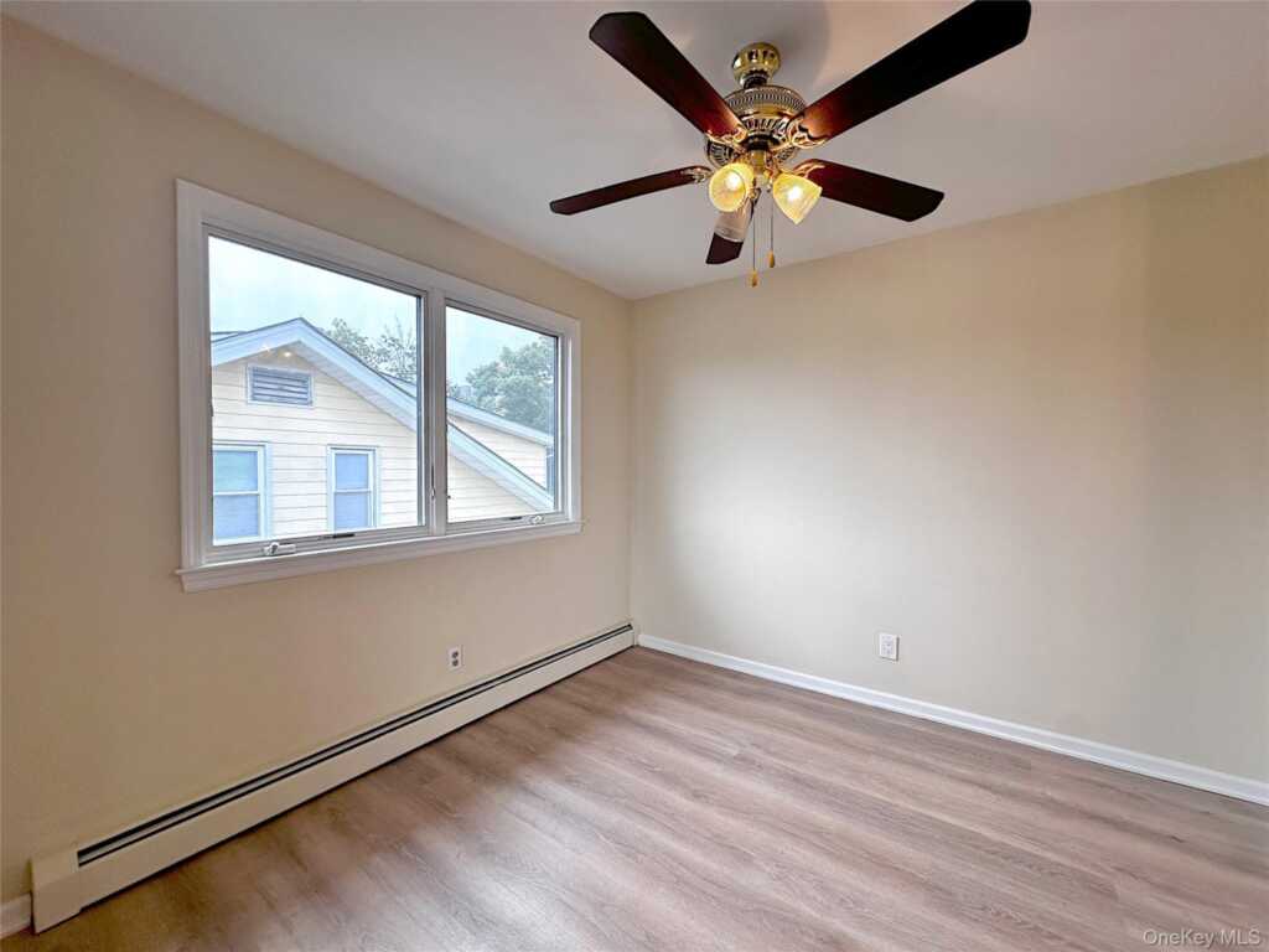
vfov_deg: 85.7
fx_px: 513
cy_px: 476
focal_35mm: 14
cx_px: 634
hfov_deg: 102.1
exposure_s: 1/120
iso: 80
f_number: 2.2
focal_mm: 2.22
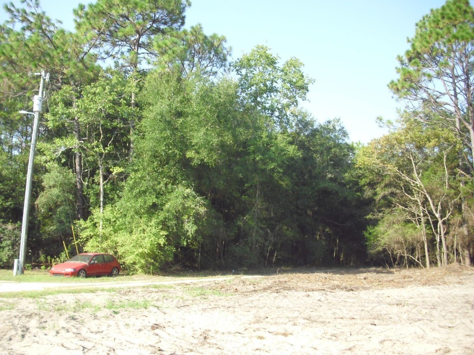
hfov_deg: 49.0
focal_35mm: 38
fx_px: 520
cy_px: 178
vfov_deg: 37.7
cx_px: 237
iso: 100
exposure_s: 1/60
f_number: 8
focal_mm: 6.2
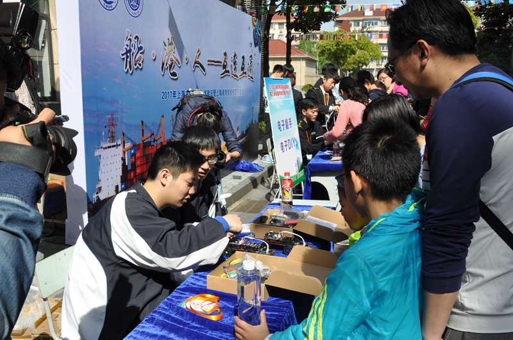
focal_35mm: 33
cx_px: 256
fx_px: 470
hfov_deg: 57.3
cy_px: 170
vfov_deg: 39.9
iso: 200
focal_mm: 22
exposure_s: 1/160
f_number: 13
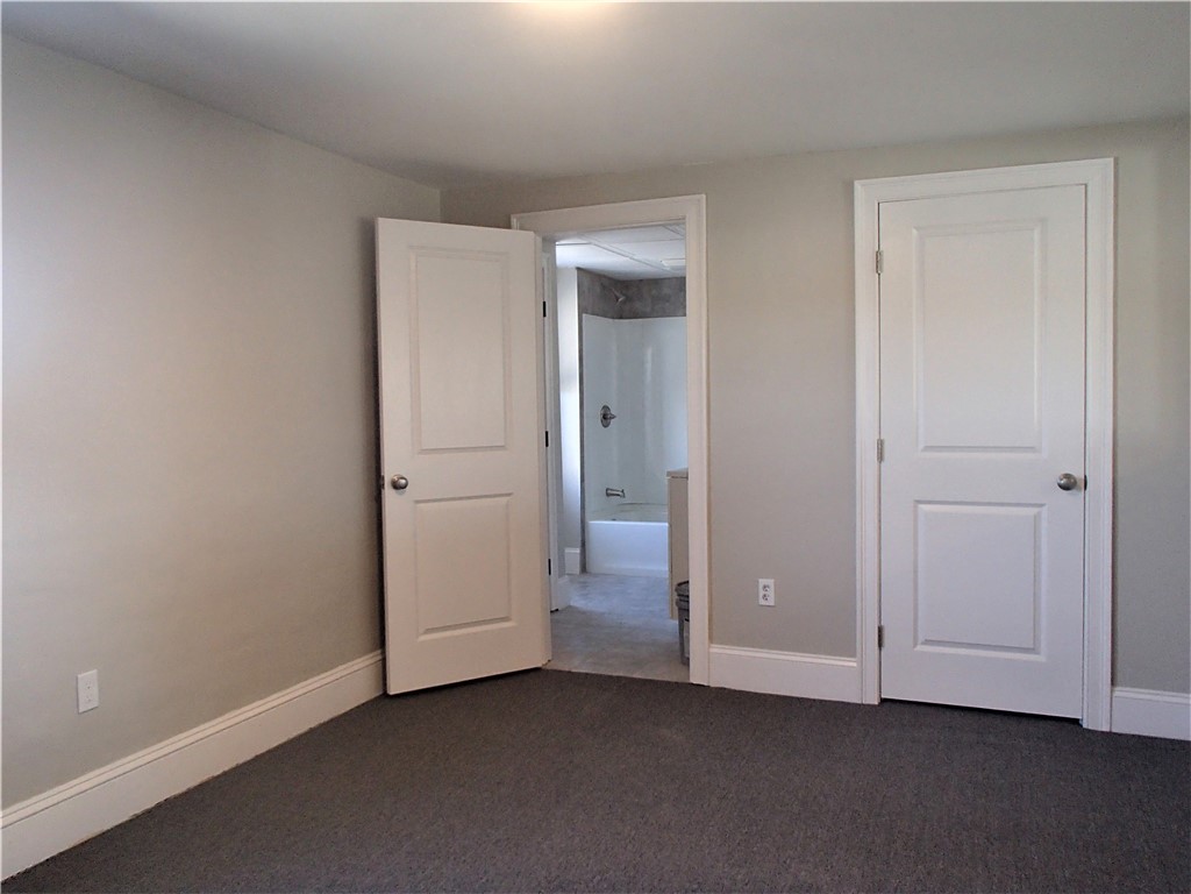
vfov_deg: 49.7
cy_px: 447
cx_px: 596
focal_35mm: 28
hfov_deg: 63.4
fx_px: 963
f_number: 3.9
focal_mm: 5
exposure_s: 1/30
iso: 250
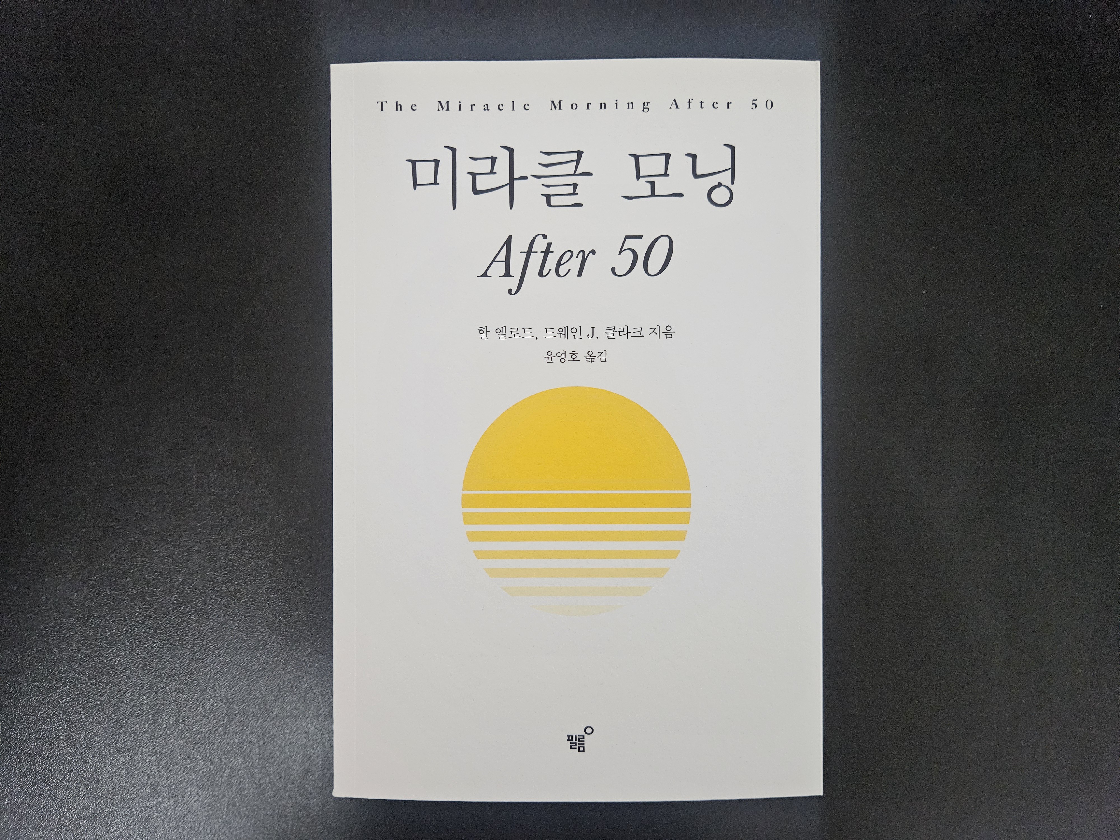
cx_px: 560
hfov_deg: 73.9
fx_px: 744
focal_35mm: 23
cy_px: 420
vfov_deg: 58.9
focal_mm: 5.4
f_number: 1.8
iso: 800
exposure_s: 1/120
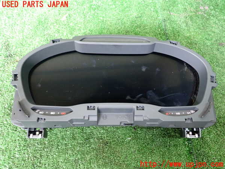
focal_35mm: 30
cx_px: 112
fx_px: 195
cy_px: 84
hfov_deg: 60.0
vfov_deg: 46.8
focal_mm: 5.4
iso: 800
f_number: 2.3
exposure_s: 1/25
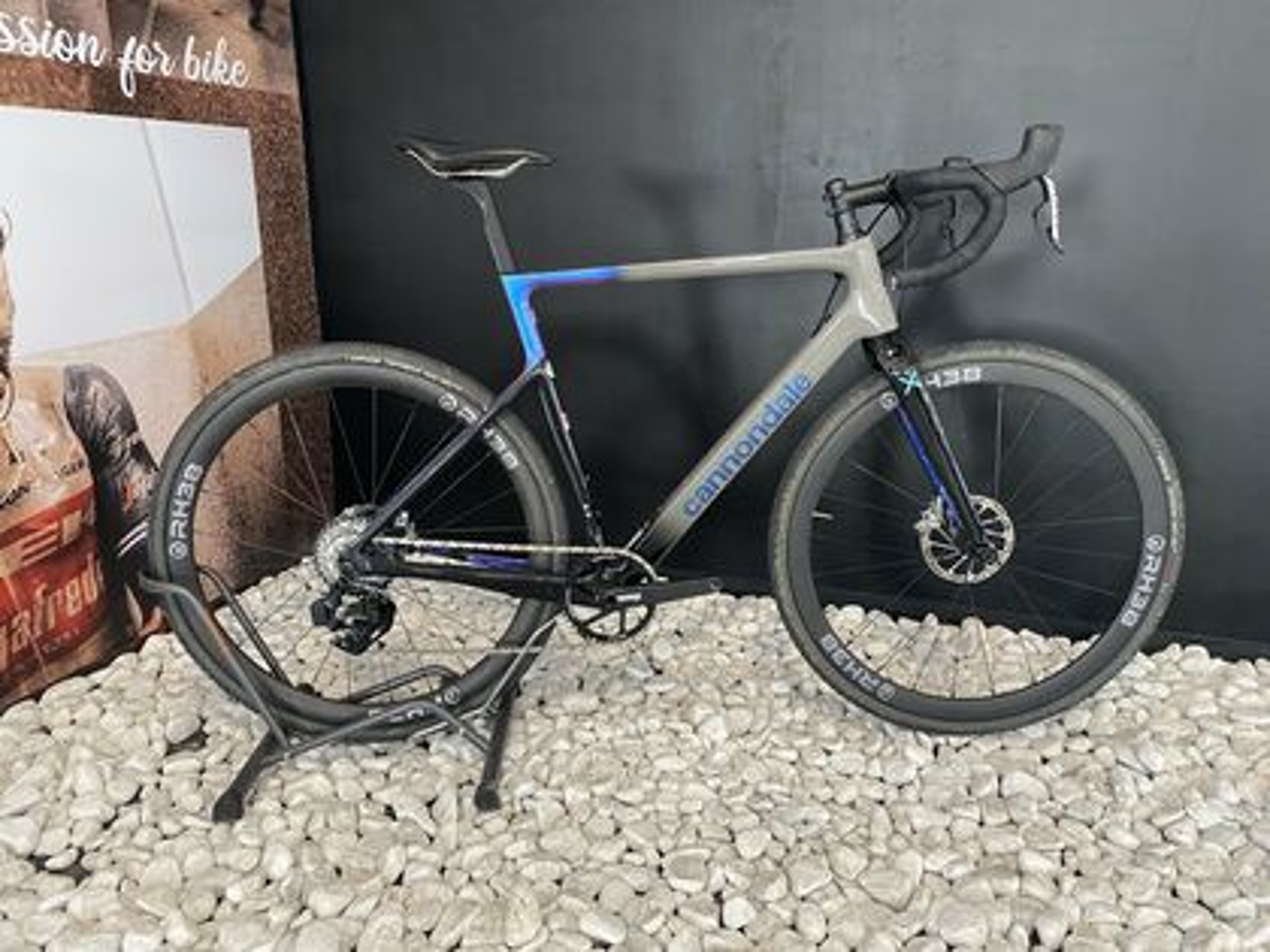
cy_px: 476
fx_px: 954
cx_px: 635
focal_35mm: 26
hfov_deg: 67.3
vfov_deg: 53.1
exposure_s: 1/50
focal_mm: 4.25
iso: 125
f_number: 1.8
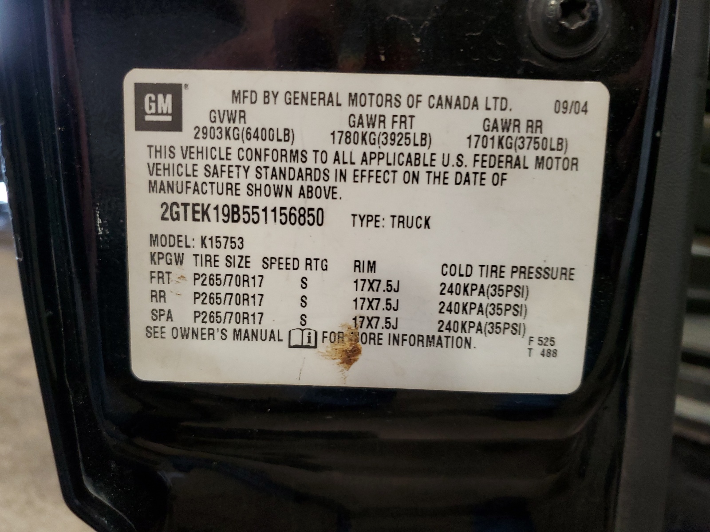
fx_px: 533
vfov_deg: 53.1
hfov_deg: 67.3
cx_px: 355
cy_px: 266
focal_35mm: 26
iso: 134
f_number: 1.5
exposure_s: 1/60.2
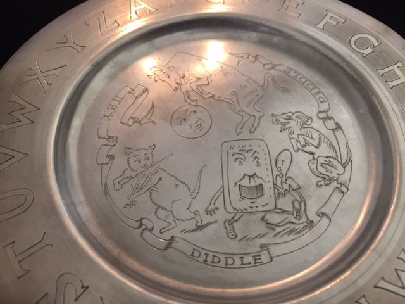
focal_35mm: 29
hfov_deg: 61.7
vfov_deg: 48.2
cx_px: 202
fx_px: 339
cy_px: 152
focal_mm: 4.15
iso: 64
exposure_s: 1/30
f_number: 2.2
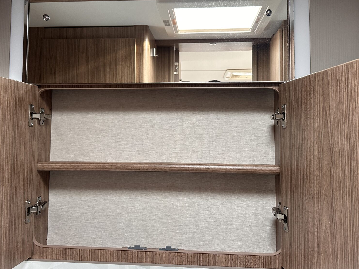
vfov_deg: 42.8
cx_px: 175
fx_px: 342
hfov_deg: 55.3
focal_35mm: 33
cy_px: 110
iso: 250
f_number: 1.78
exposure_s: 1/115
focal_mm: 6.86
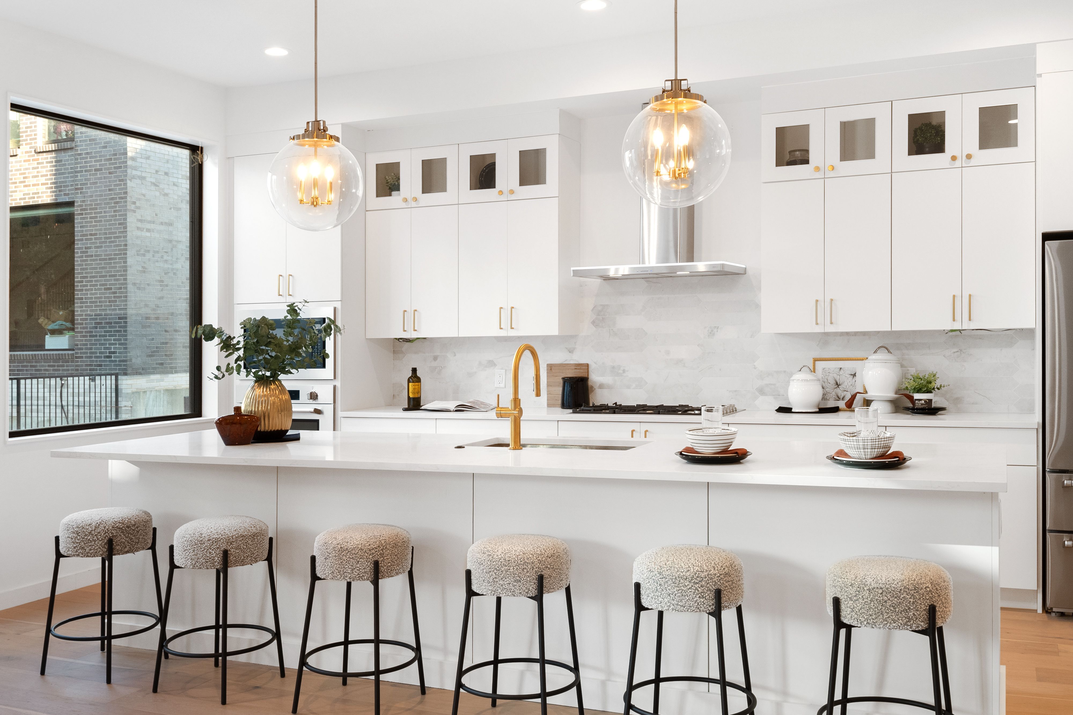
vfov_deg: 36.9
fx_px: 1073
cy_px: 358
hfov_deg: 53.1
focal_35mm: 36
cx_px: 536
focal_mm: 18
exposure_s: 1/15
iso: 400
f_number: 6.3
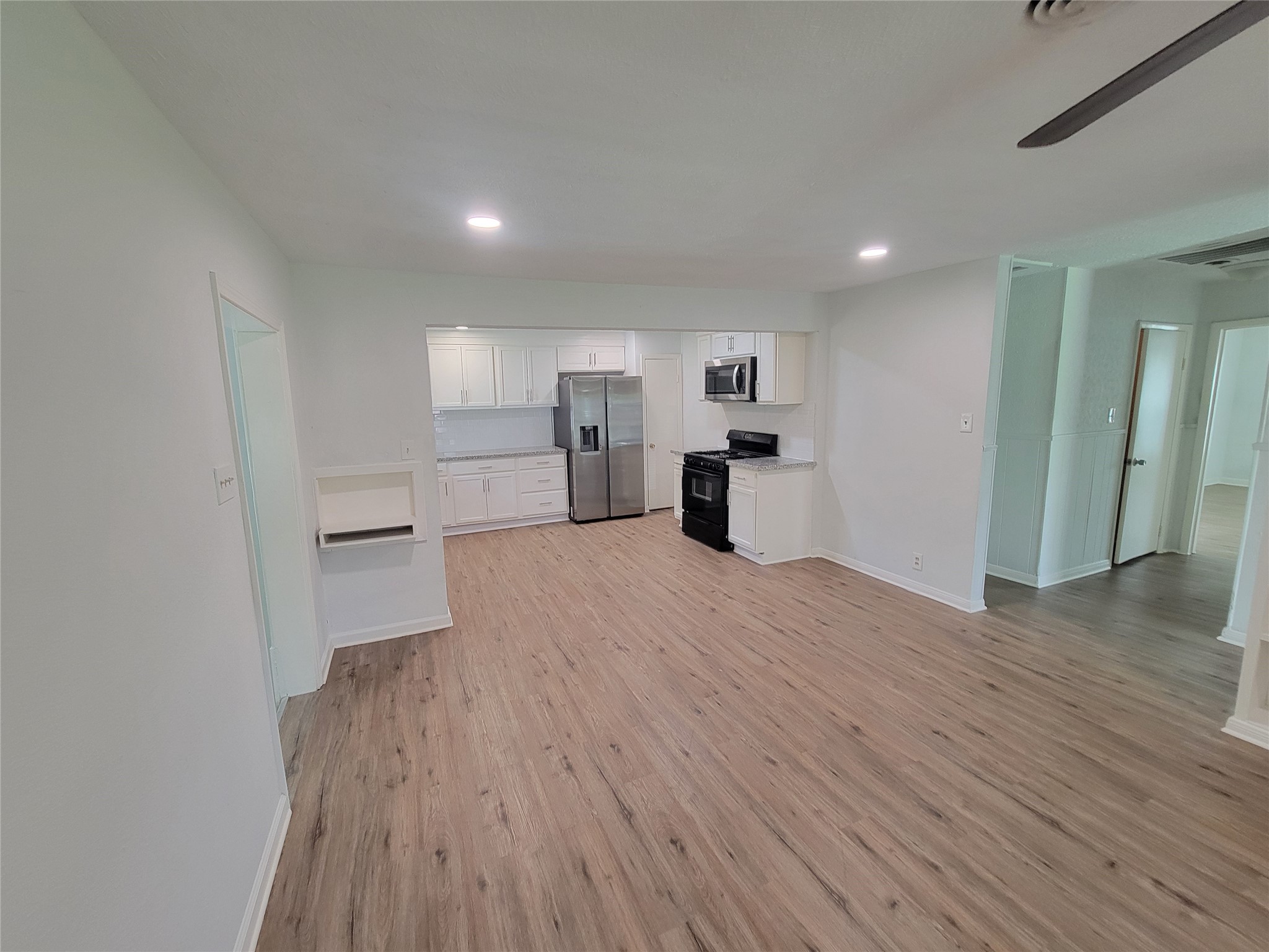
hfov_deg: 106.2
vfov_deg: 89.9
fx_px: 477
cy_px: 476
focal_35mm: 13
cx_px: 634
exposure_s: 1/60
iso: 250
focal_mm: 2.2
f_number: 2.2
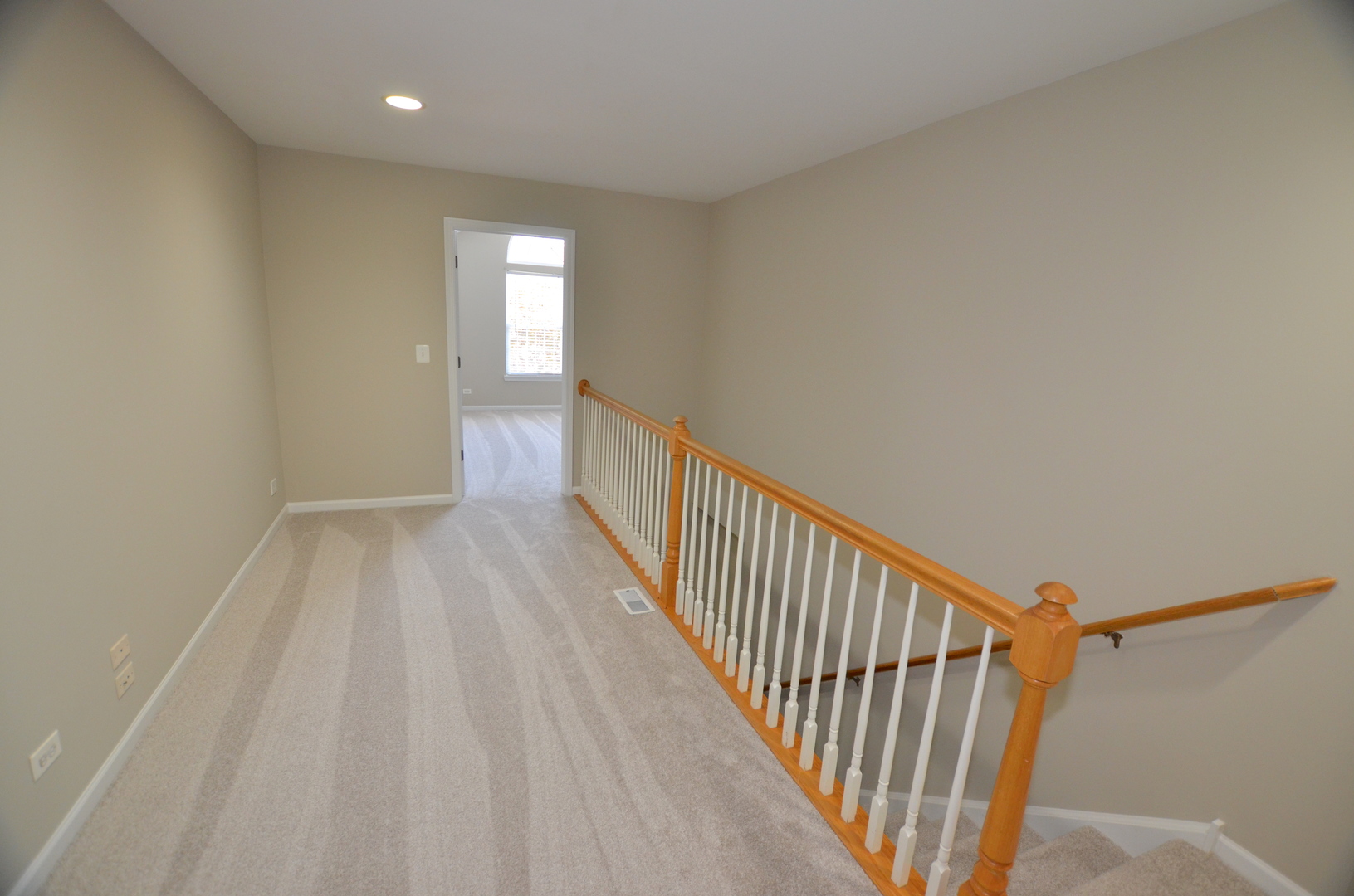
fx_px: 563
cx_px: 677
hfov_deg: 100.5
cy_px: 448
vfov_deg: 77.1
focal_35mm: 15
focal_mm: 10
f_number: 4
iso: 800
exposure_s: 1/60
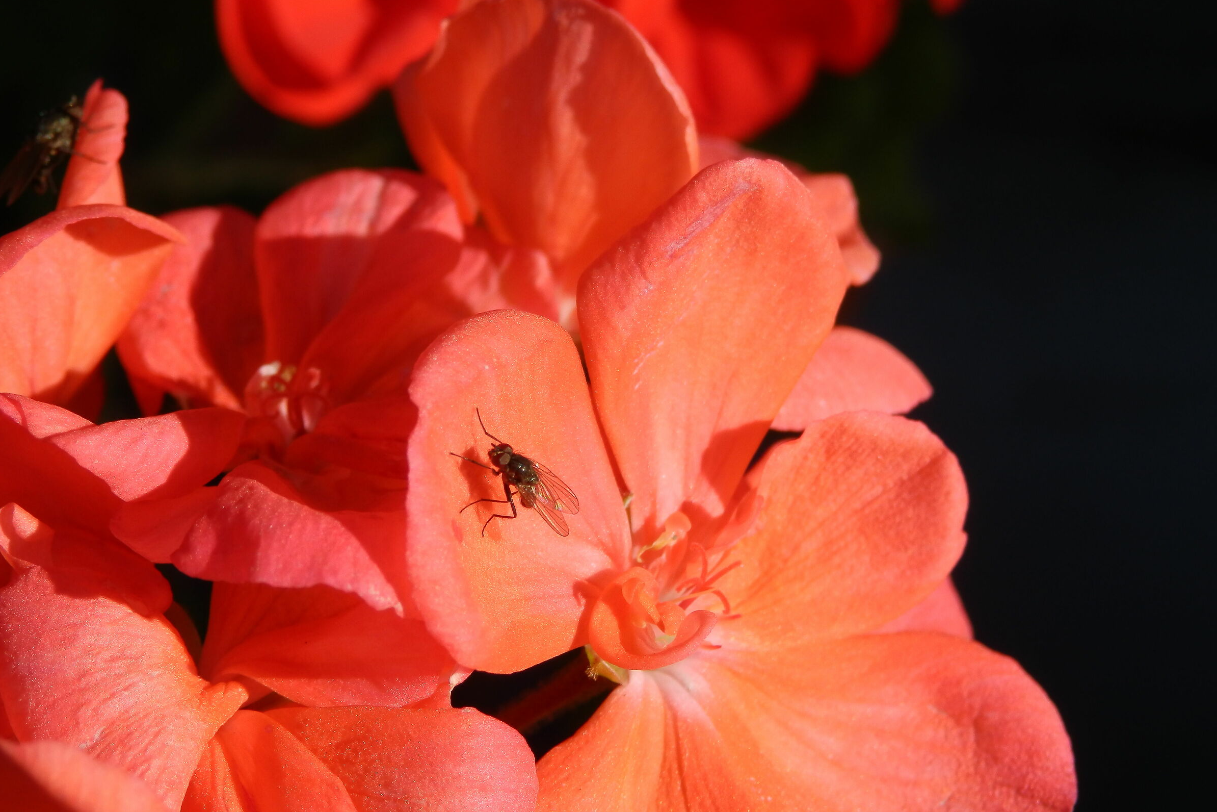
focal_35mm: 69
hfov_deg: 29.2
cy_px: 423
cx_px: 607
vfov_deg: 19.7
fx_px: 2332
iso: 100
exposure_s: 1/1000
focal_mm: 11.9
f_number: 4.4
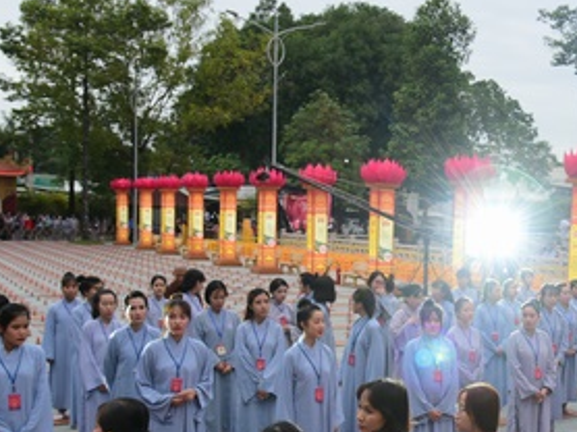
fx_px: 899
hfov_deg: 34.5
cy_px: 293
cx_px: 463
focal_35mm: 54
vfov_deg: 26.8
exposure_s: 1/60
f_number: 4
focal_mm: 24
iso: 400
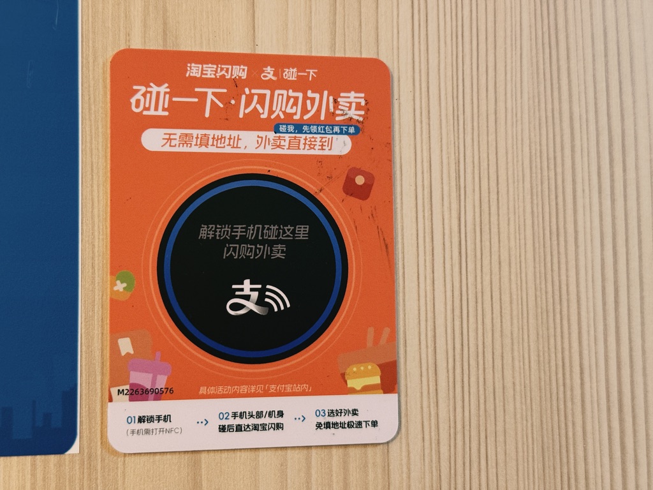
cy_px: 245
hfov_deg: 39.7
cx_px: 326
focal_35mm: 48
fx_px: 905
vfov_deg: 30.3
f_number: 1.78
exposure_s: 1/42
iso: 250
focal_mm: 6.76
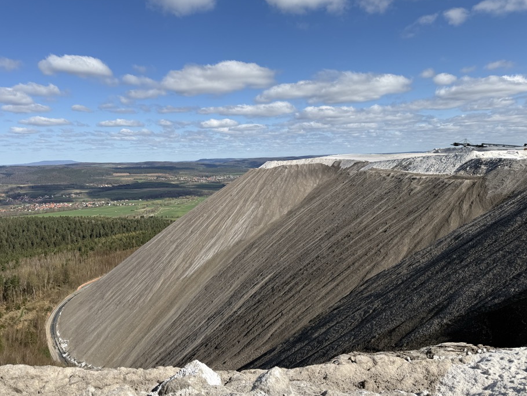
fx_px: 411
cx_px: 232
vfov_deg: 51.4
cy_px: 198
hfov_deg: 65.1
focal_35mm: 27
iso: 80
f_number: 1.78
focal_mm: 6.76
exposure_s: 1/4975
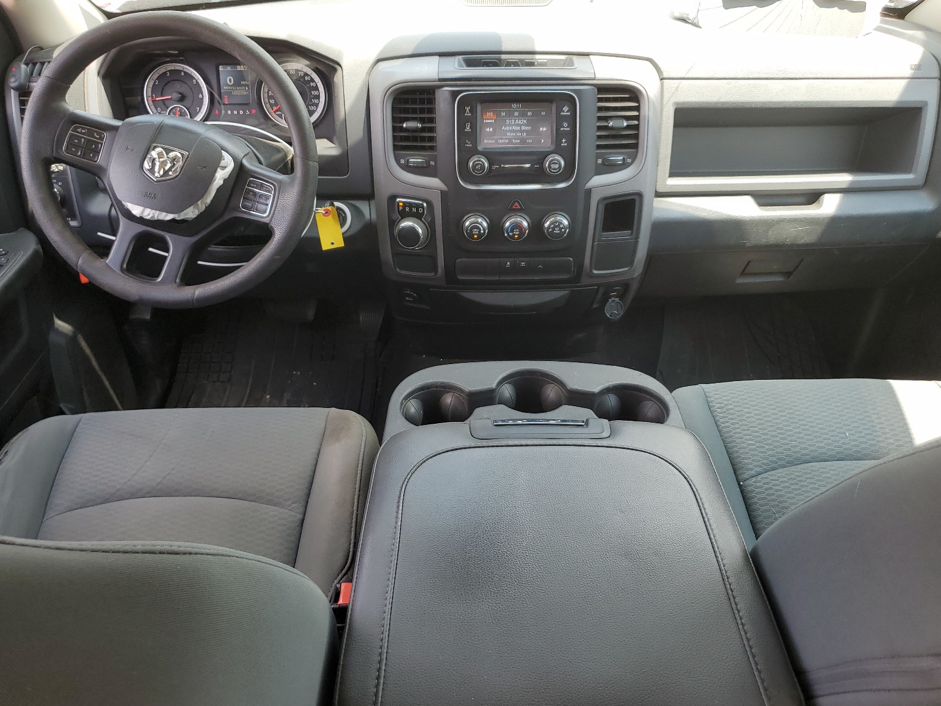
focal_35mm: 27
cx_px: 474
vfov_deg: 51.4
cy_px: 357
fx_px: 734
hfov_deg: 65.3
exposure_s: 1/270
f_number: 1.5
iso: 50
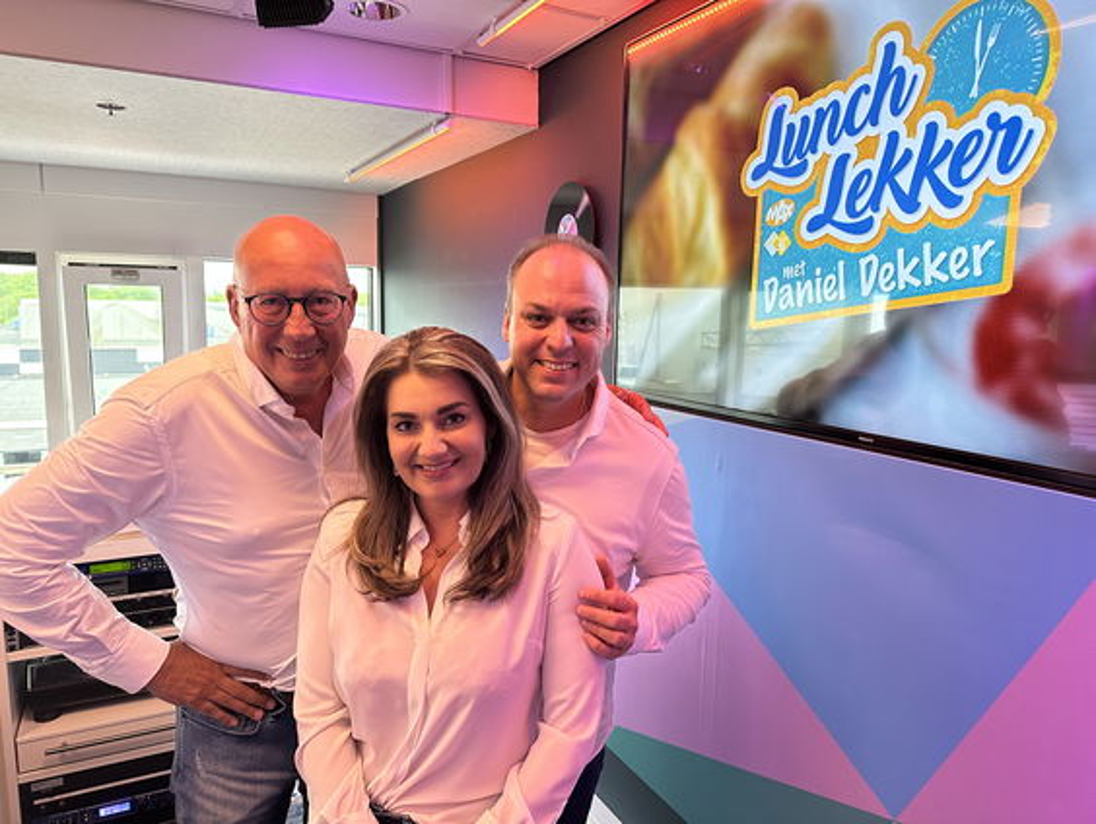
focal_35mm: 24
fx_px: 761
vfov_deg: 56.9
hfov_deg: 71.5
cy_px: 412
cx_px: 548
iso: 320
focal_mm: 6.86
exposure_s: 1/50
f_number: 1.78
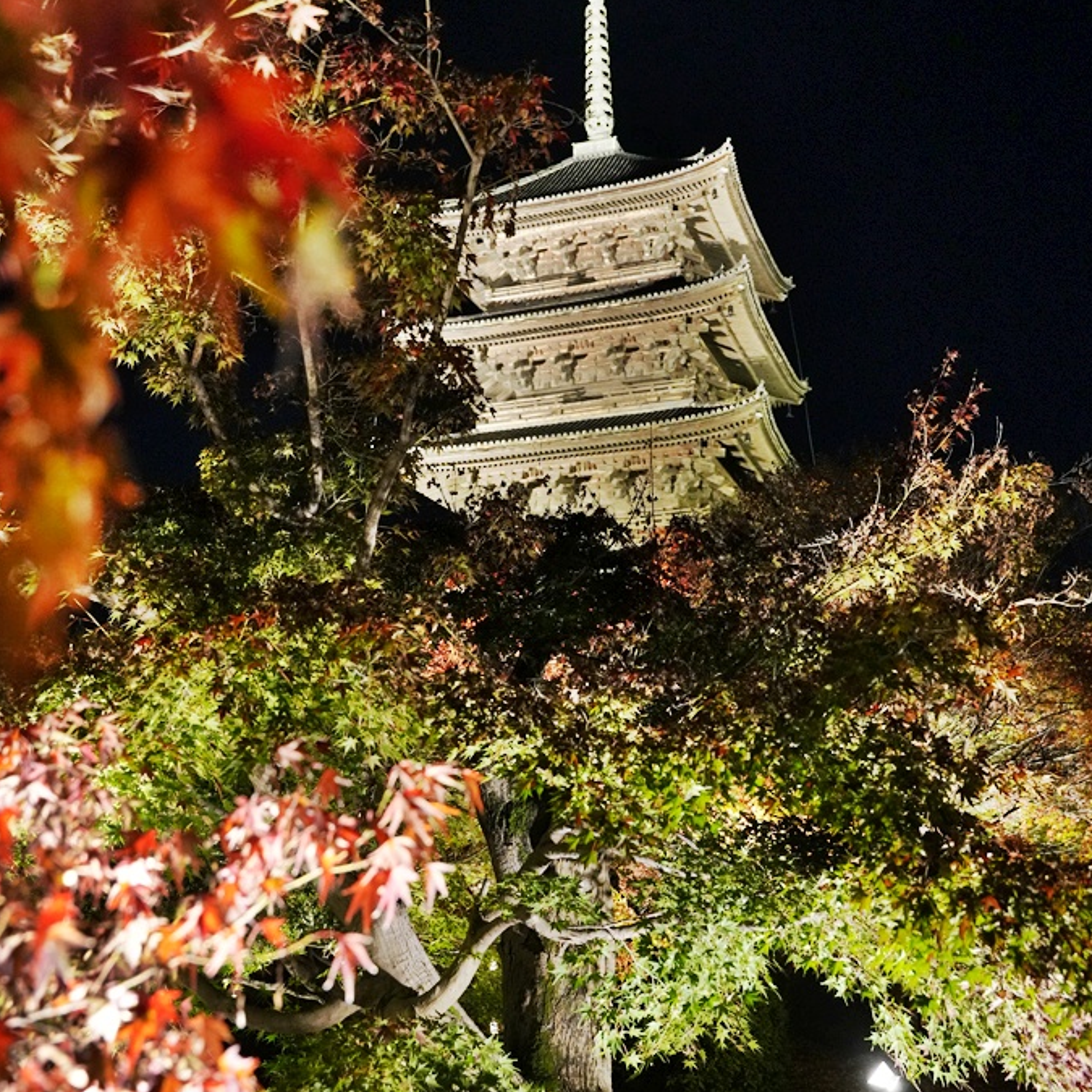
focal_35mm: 40
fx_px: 1428
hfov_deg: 41.9
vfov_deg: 41.4
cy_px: 372
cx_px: 544
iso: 4000
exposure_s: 1/80
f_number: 4.5
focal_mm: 31
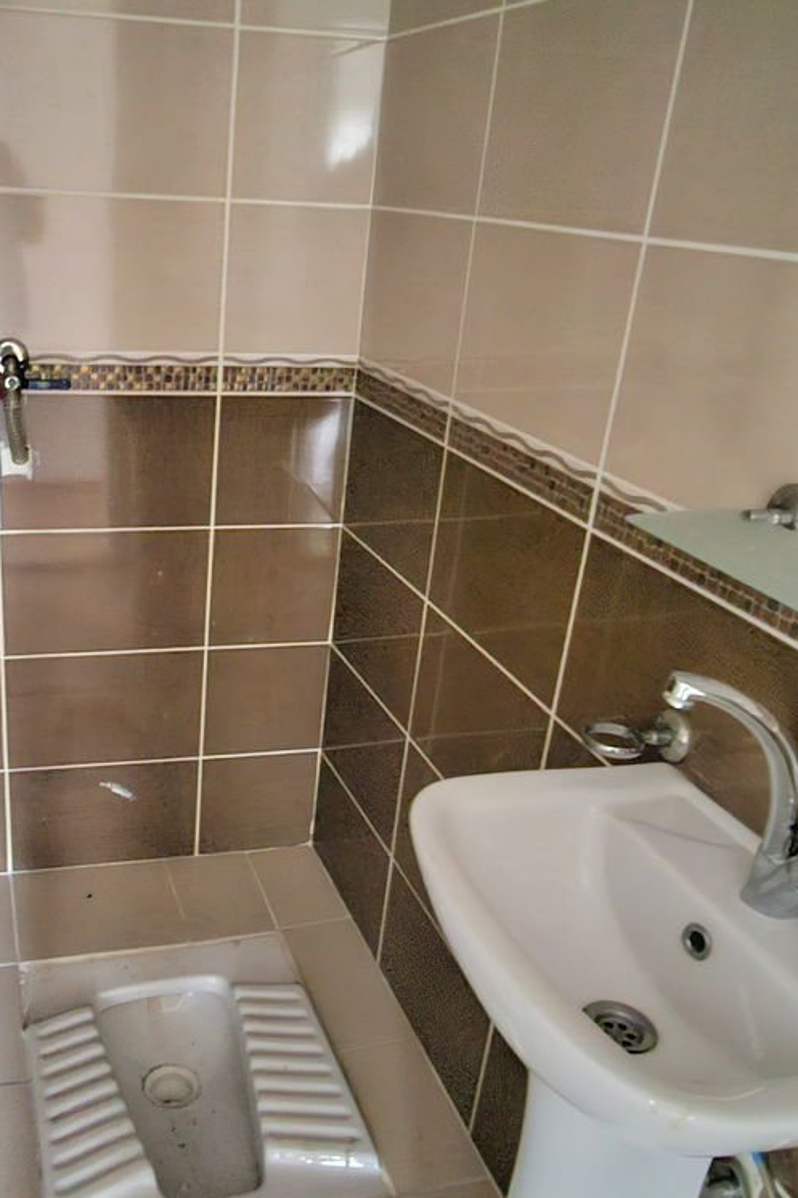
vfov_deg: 63.3
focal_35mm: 29
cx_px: 202
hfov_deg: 43.5
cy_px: 689
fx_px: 965
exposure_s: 1/8.34
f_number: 2.2
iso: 1250
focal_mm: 2.2
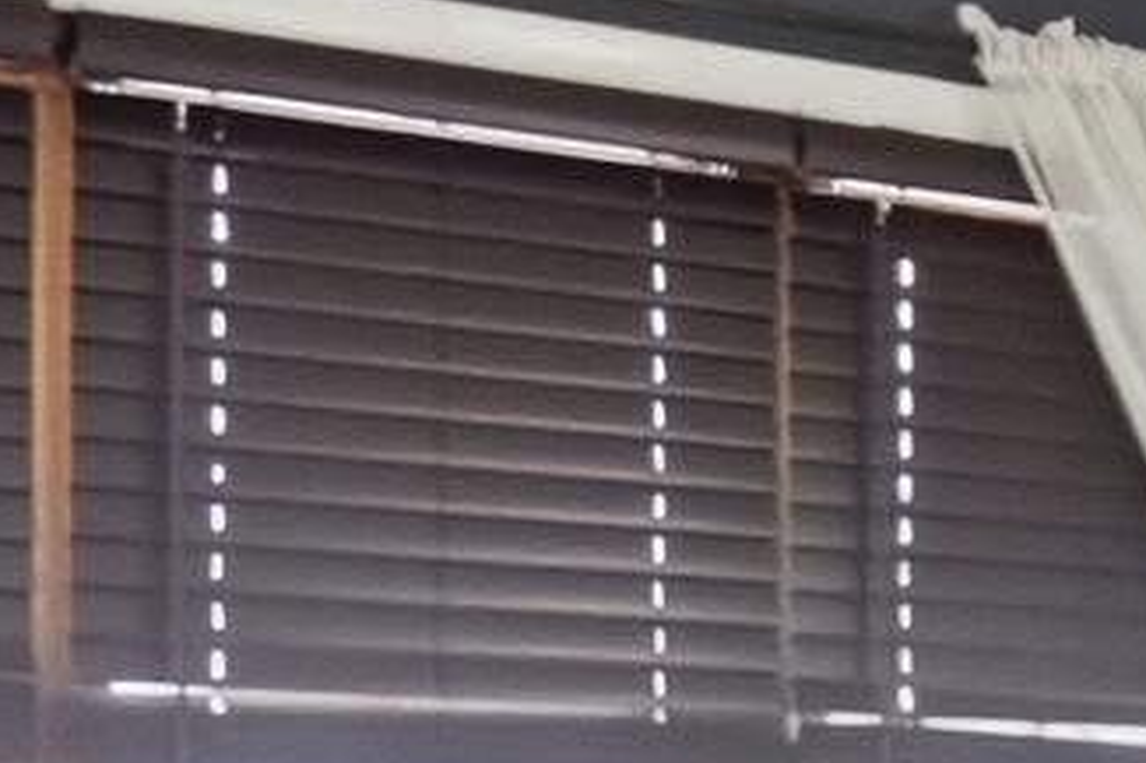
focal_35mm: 92
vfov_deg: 14.5
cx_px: 1448
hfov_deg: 20.4
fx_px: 2927
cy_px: 839
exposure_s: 1/60
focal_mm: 10
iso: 125
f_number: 5.6
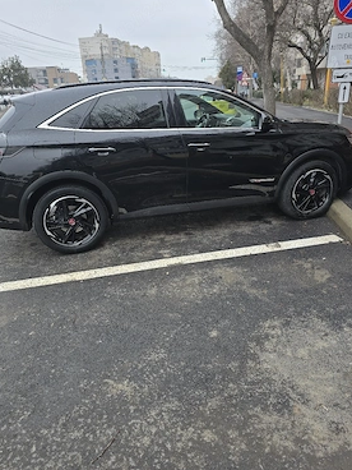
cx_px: 168
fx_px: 339
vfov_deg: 69.4
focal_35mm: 25
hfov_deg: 54.9
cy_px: 231
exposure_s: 1/182
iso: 32
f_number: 1.7
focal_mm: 6.3
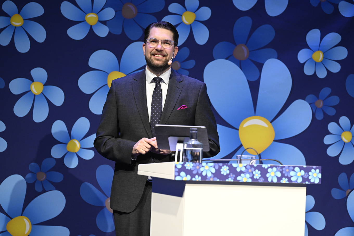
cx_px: 177
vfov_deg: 7.8
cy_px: 118
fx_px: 1720
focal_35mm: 175
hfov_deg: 11.7
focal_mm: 175
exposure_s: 1/640
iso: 4000
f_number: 4
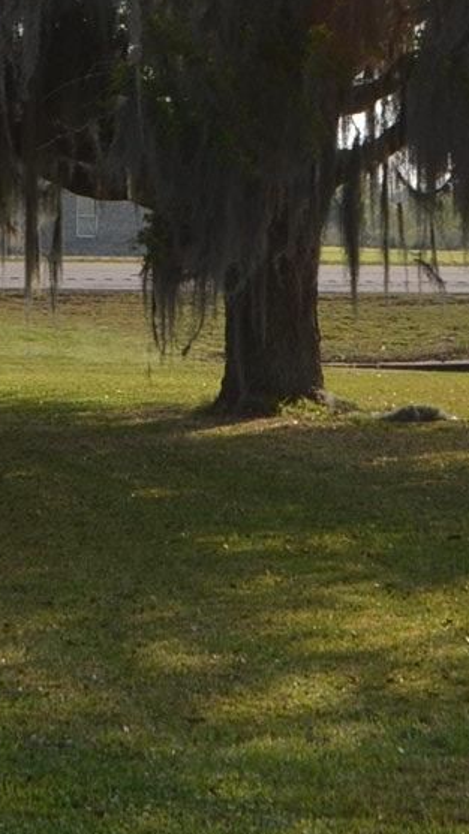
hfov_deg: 9.3
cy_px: 6
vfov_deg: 16.2
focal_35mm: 130
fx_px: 2876
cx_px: 216
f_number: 10
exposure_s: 1/200
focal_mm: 20
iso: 100
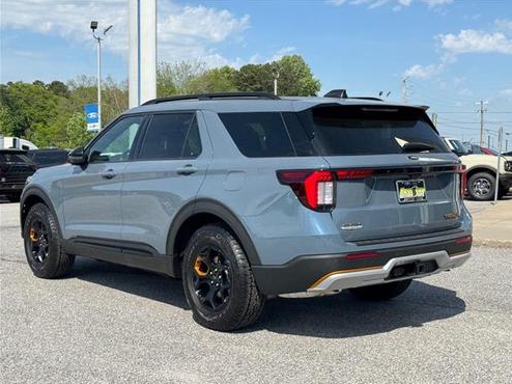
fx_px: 724
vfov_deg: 29.7
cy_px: 194
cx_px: 260
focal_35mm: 49
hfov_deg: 38.9
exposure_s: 1/4049
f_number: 1.78
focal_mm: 6.76
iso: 64
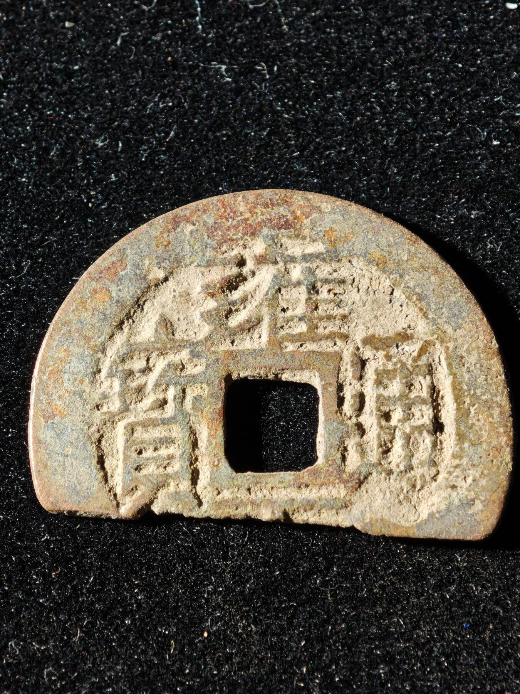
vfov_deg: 17.4
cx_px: 260
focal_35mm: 113
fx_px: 2263
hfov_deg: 13.1
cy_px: 347
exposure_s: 1/100
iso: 250
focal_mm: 9
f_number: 2
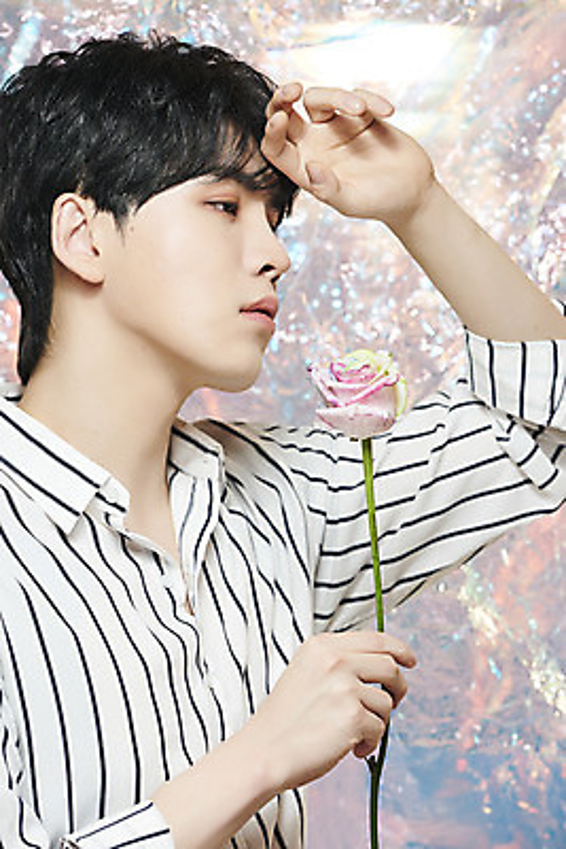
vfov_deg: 15.8
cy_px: 424
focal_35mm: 130
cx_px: 283
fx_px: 3063
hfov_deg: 10.6
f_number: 5.6
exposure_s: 1/125
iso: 64
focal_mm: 130
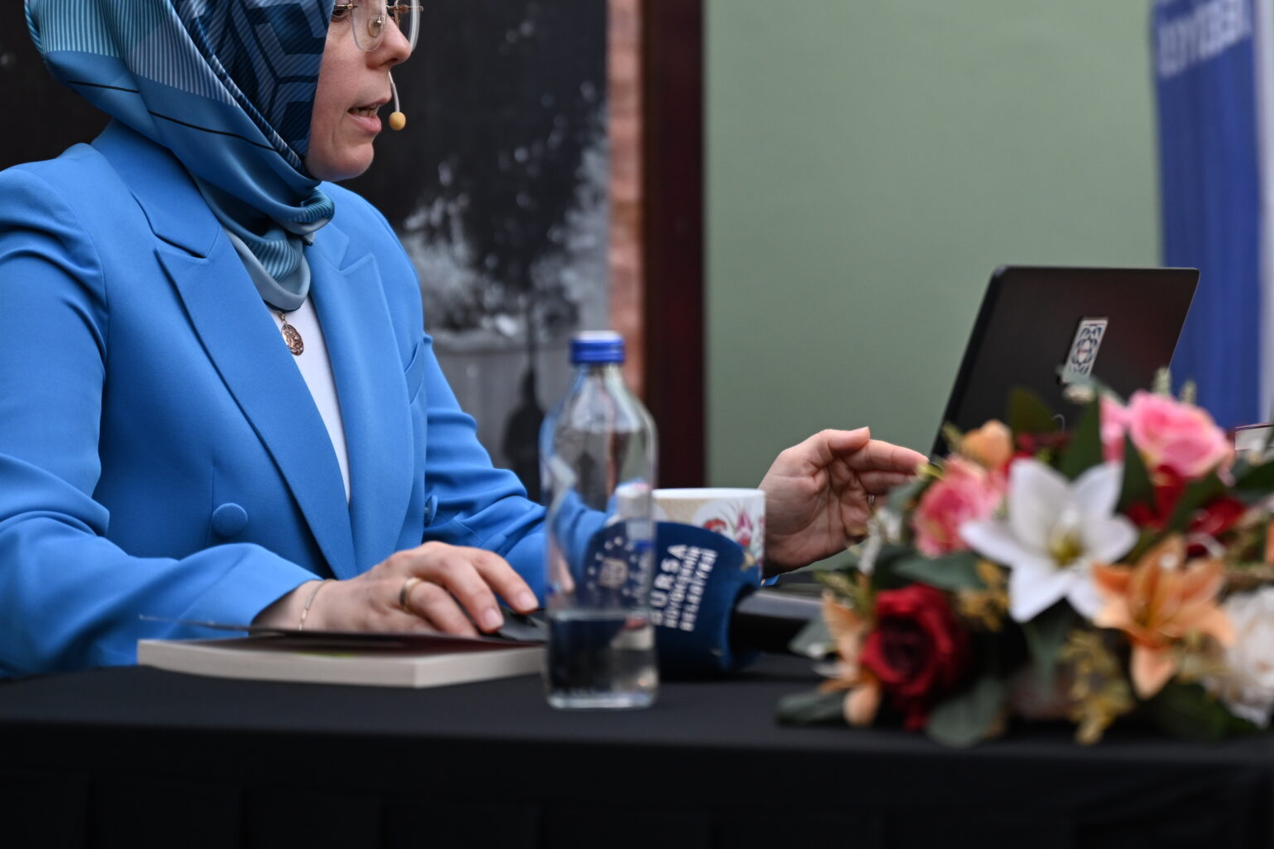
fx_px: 4105
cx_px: 965
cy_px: 212
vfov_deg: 11.8
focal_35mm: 116
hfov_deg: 17.5
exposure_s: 1/125
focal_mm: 70
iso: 400
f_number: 2.8
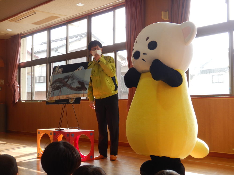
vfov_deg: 26.1
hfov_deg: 34.3
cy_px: 88
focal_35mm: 56
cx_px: 117
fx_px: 379
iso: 125
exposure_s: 1/80
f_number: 4.4
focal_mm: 10.1
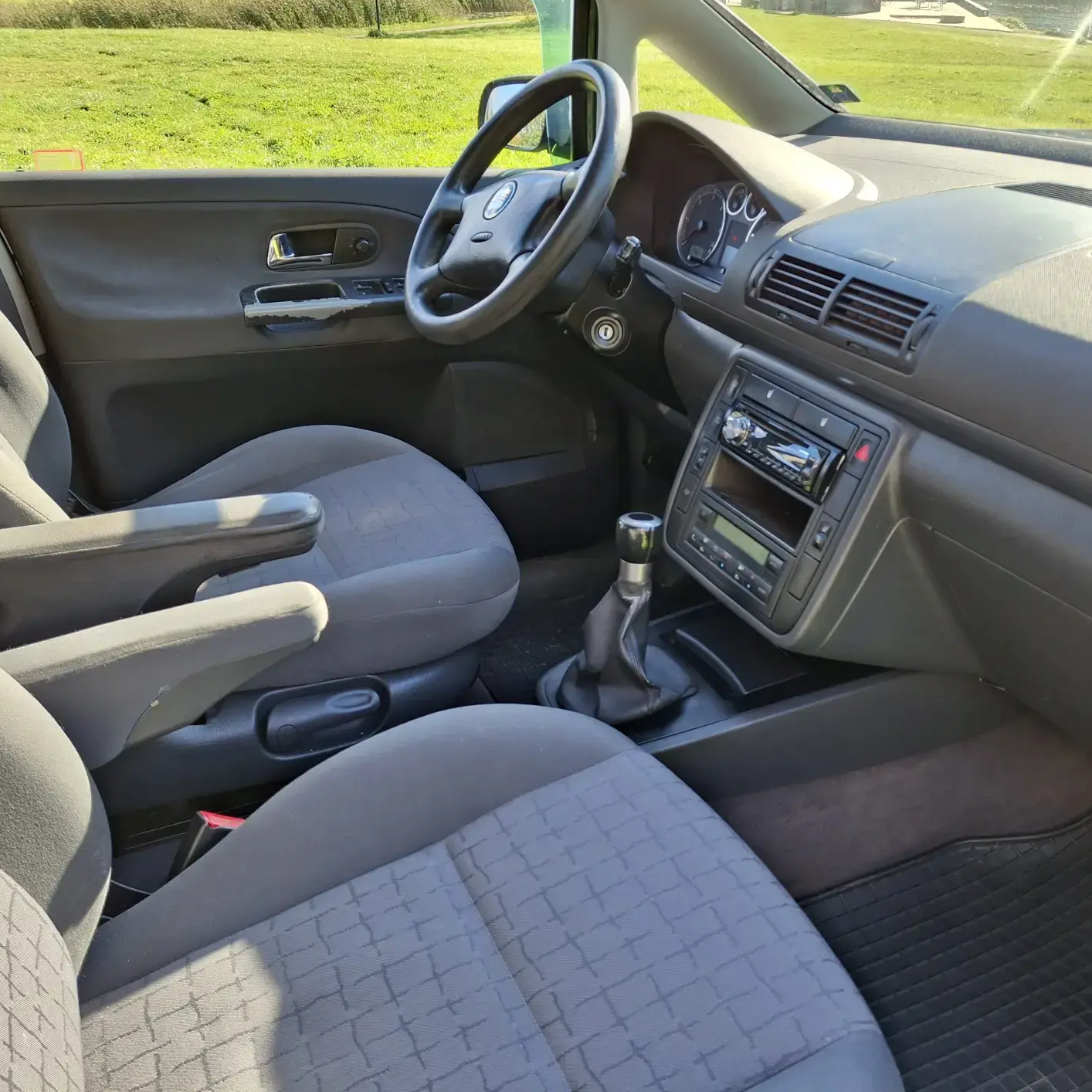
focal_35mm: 30
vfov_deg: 54.0
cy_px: 538
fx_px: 1071
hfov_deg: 53.8
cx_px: 636
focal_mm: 4.69
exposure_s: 1/105
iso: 32
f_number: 1.8
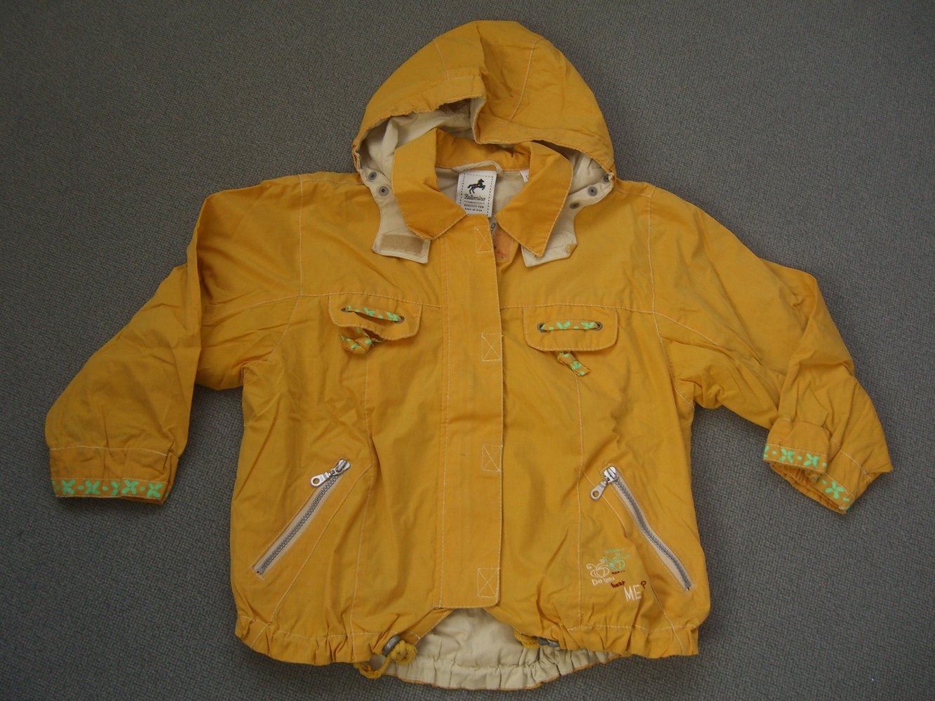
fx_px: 1026
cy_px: 350
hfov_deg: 49.0
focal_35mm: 38
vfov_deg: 37.7
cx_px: 468
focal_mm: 7.9
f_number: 2.8
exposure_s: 1/20
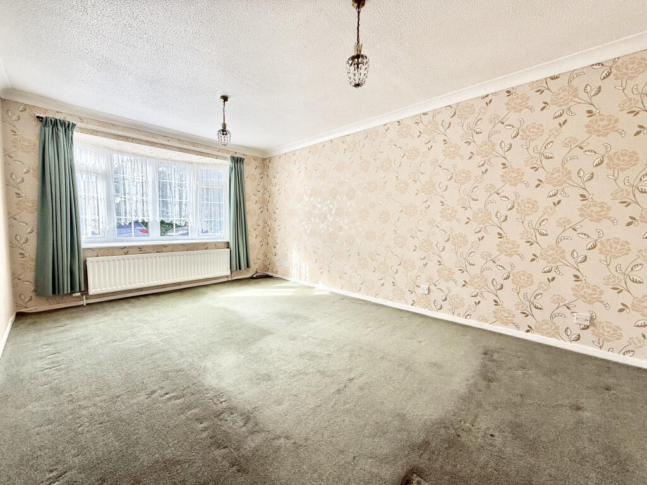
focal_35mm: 14
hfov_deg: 102.1
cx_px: 324
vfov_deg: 85.7
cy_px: 242
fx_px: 262
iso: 64
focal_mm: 2.22
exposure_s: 1/124
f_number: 2.2
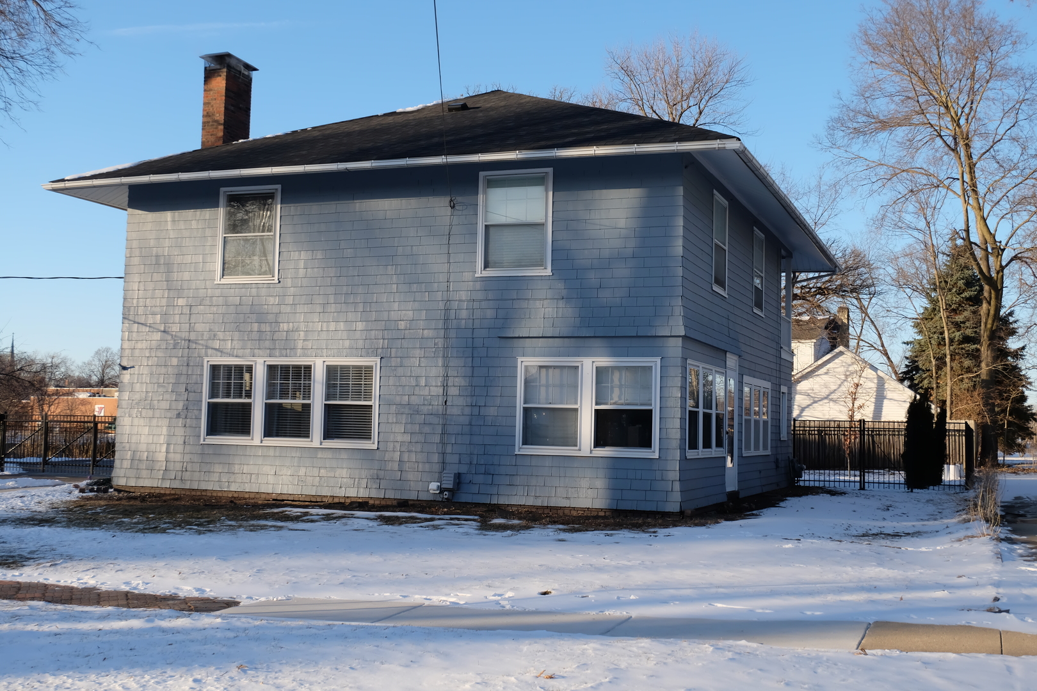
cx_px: 518
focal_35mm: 42
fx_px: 1210
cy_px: 346
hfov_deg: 46.4
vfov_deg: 31.9
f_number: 7.1
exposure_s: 1/420
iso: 400
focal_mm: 28.2
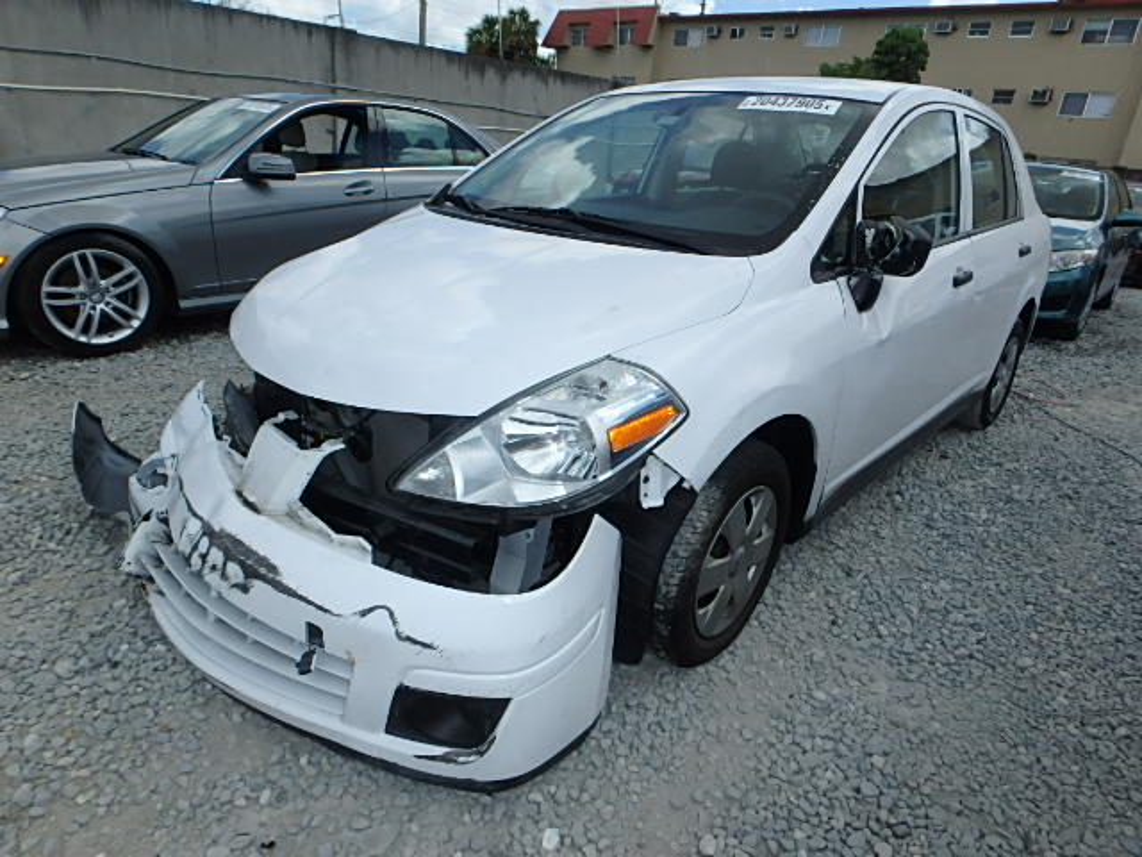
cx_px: 571
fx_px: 693
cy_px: 428
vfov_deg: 63.4
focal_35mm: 21
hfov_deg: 79.0
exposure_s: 1/500
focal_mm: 3.7
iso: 125
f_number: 6
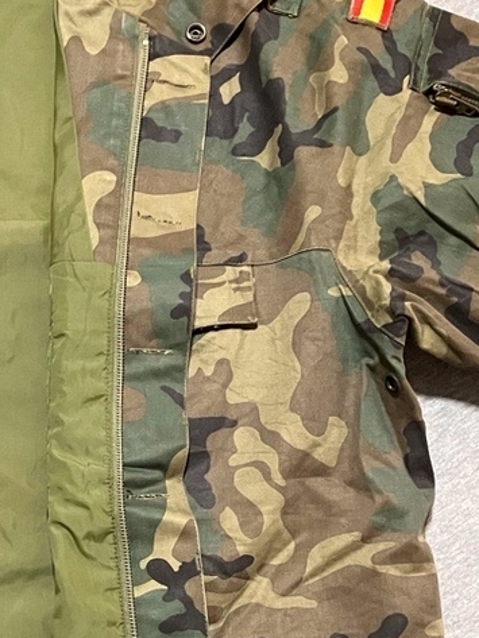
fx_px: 1309
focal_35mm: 71
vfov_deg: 26.8
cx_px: -59
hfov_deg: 19.8
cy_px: 518
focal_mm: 3.99
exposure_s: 1/40
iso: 400
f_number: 1.8
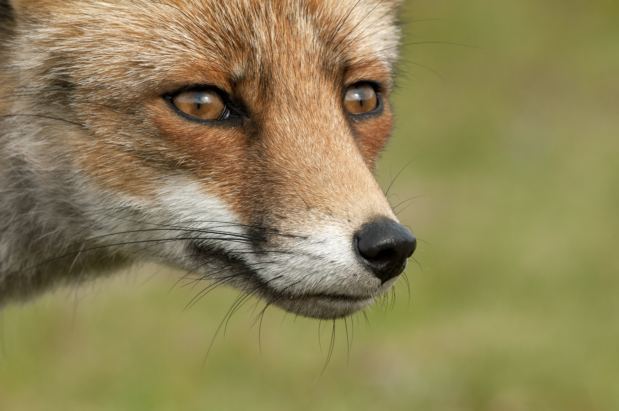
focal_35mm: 450
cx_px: 310
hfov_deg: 4.6
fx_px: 7728
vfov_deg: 3.0
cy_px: 206
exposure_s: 1/160
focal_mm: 300
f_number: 13
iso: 250
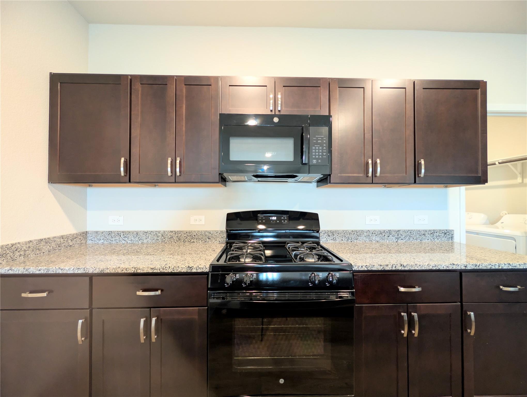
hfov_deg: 110.5
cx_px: 264
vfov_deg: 94.6
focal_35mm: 12
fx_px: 183
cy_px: 198
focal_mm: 2.02
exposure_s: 1/15
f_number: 1.7
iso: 137
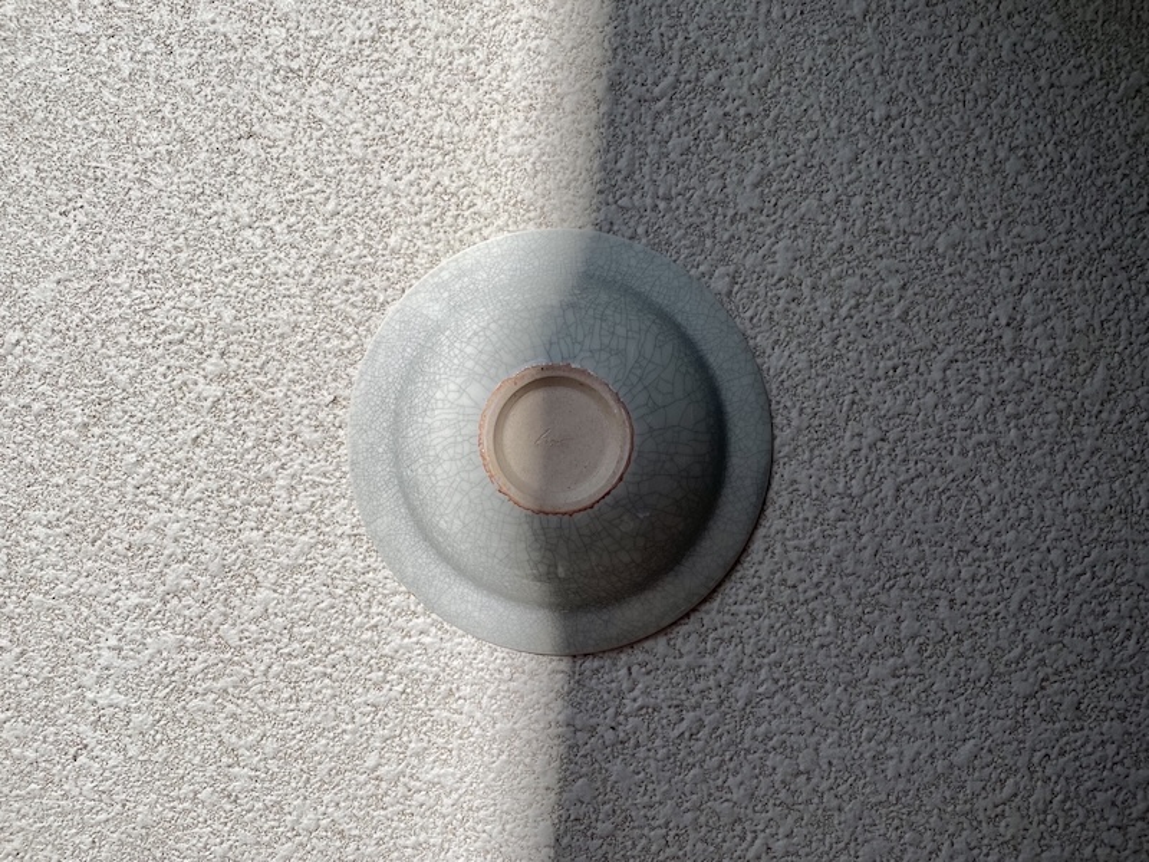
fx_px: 863
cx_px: 574
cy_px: 431
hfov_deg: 67.3
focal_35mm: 26
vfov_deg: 53.1
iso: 32
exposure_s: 1/6494
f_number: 1.6
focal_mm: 4.2
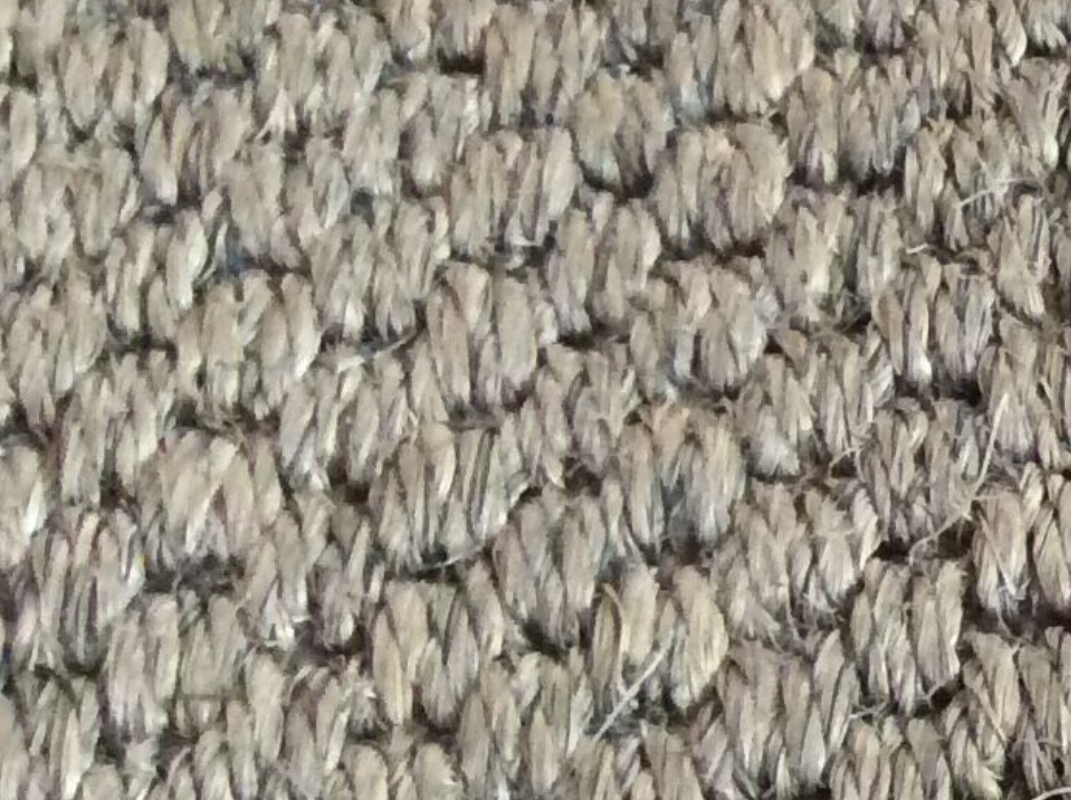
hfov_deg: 14.4
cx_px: 1965
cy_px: 295
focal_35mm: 120
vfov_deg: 12.3
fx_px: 3707
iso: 200
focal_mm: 3.3
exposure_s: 1/25
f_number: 2.4
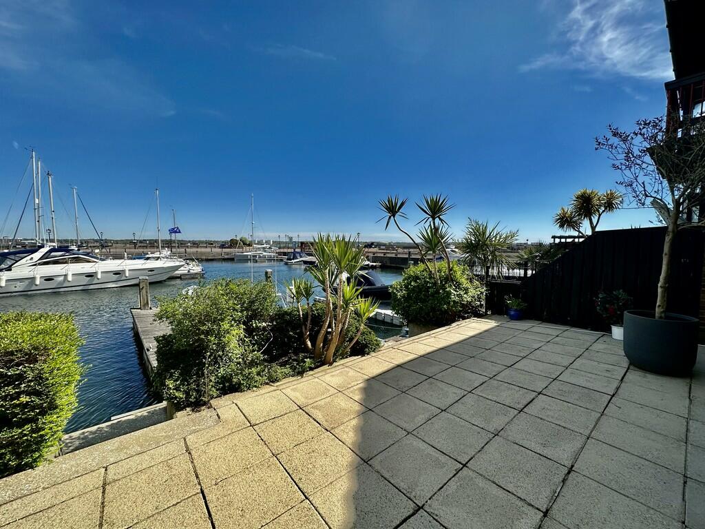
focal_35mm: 14
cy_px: 264
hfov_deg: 102.1
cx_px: 352
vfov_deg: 85.7
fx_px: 285
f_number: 2.2
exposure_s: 1/2132
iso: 50
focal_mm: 2.22
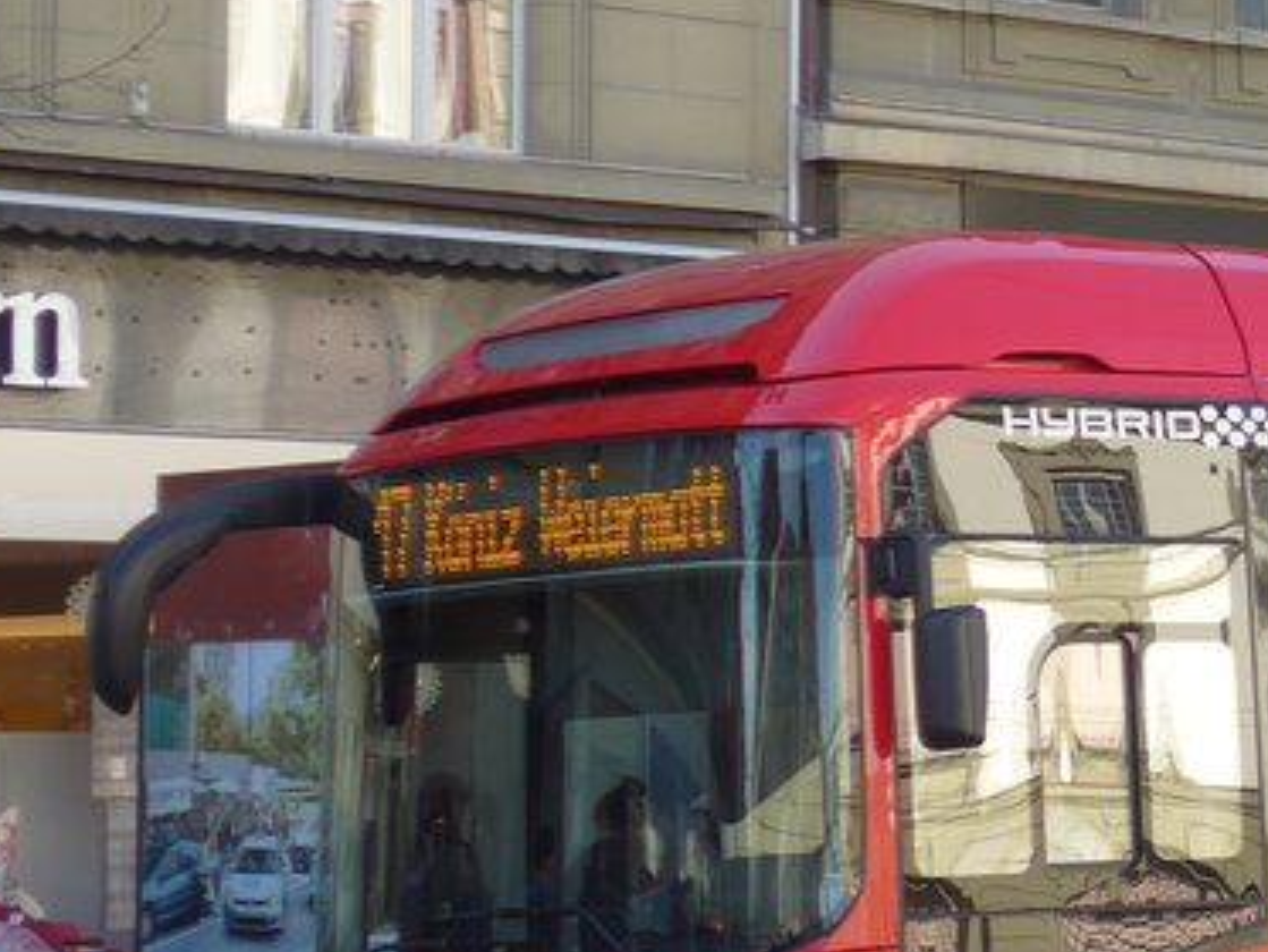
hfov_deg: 12.6
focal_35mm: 148
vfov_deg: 10.0
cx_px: 1938
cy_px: 360
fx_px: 5423
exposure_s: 1/250
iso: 80
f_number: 3
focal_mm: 9.5
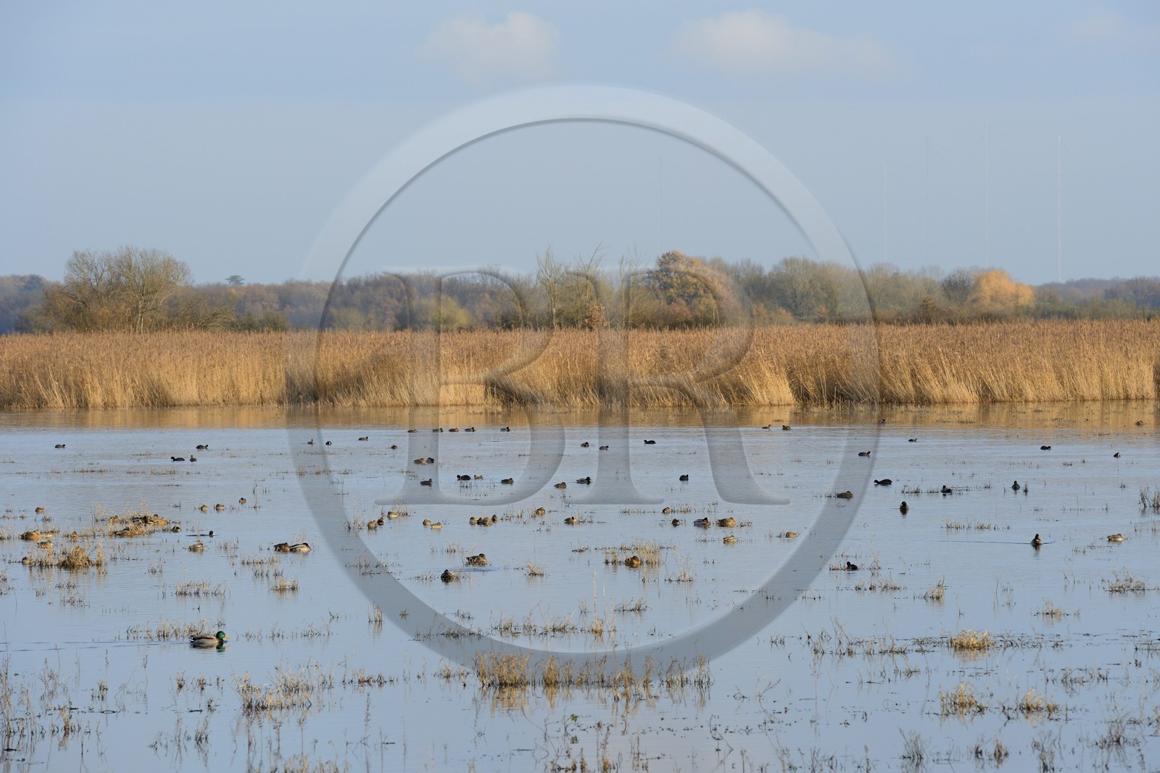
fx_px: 6443
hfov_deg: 10.3
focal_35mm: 200
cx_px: 580
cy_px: 386
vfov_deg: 6.9
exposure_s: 1/400
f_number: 10
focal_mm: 200
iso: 400
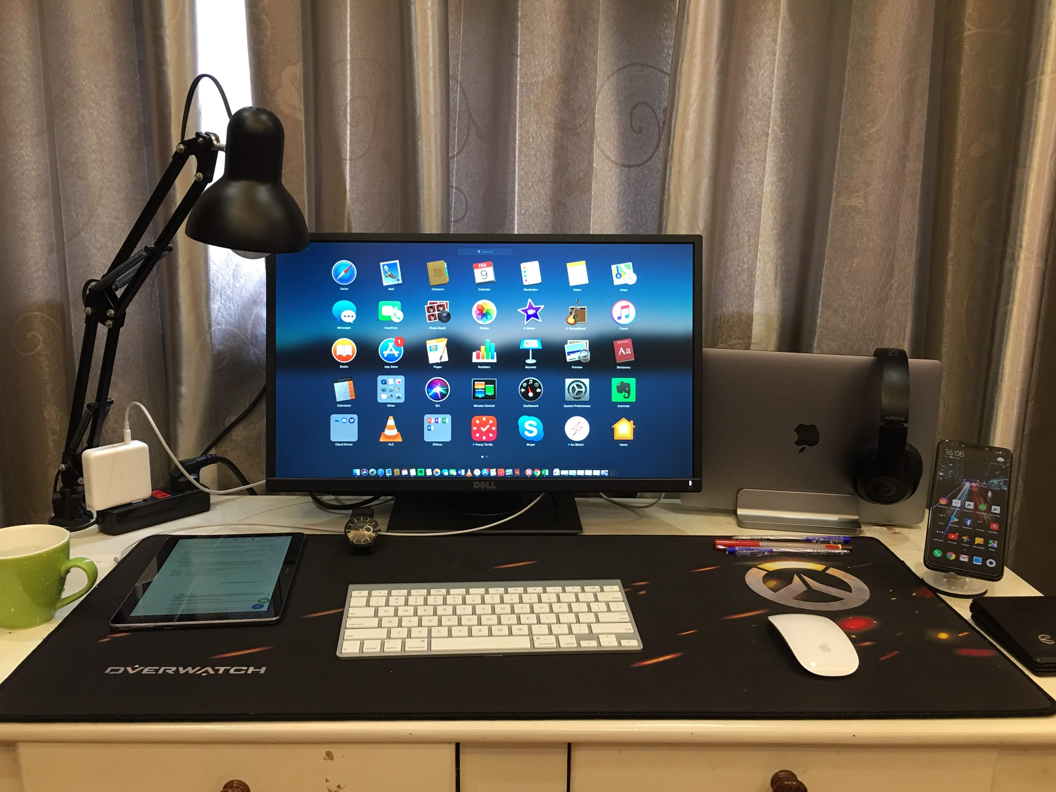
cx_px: 514
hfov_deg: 60.0
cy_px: 406
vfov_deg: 46.8
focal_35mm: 30
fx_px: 915
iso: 64
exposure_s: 1/17
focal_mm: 4.15
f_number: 2.2
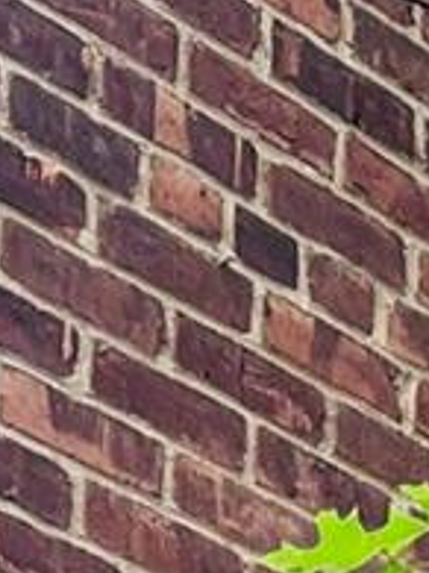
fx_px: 3391
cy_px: 1966
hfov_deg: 6.6
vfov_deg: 7.8
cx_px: 1302
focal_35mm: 205
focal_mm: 5.7
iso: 64
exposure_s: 1/121
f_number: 1.5
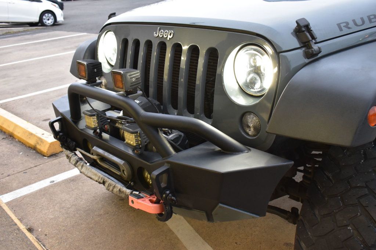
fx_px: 407
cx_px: 188
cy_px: 125
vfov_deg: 34.2
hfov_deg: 49.6
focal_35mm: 39
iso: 1250
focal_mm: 26
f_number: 6.3
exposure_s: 1/15
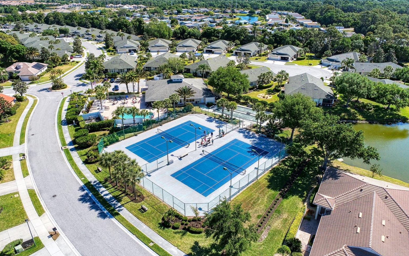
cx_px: 203
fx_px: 279
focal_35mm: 25
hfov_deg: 72.5
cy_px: 124
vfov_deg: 49.3
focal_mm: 8.8
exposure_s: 1/800
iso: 100
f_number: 5.6
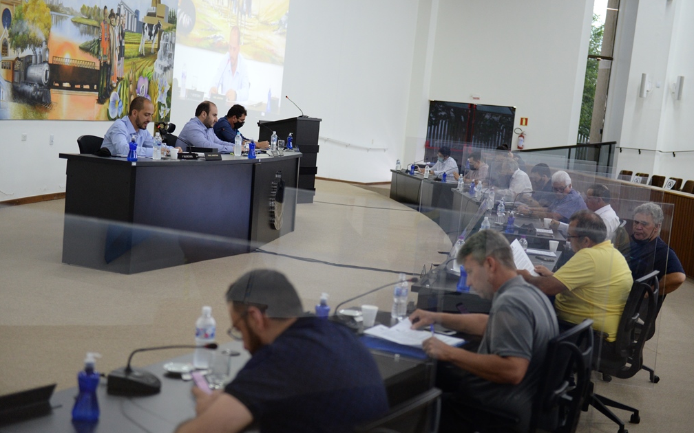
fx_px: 1078
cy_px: 231
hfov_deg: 35.7
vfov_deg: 22.7
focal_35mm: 57
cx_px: 351
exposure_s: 1/200
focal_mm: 55
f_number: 2.8
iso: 2500
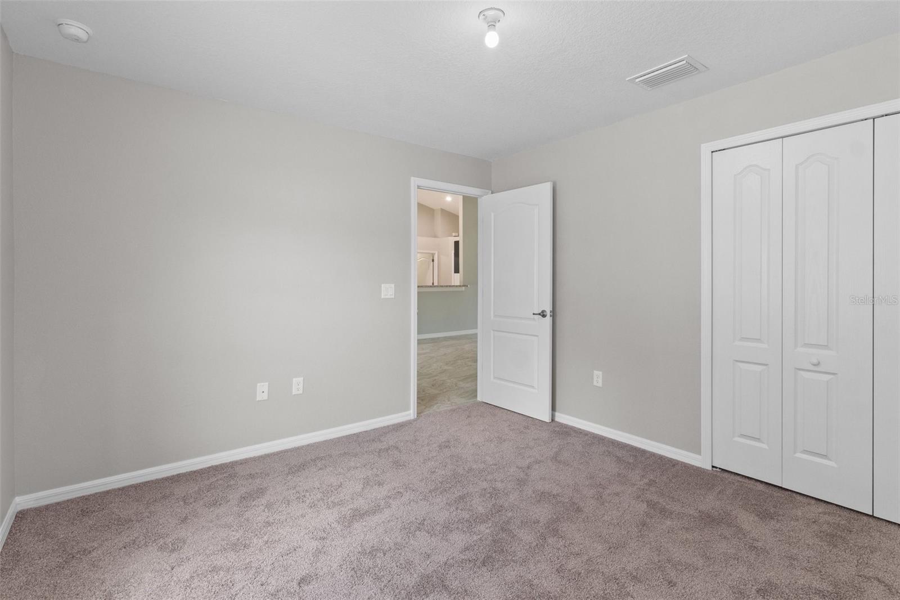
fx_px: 412
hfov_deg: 95.0
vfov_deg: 72.0
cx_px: 450
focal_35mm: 16
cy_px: 300
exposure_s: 1/1.67
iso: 640
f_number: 8
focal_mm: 11
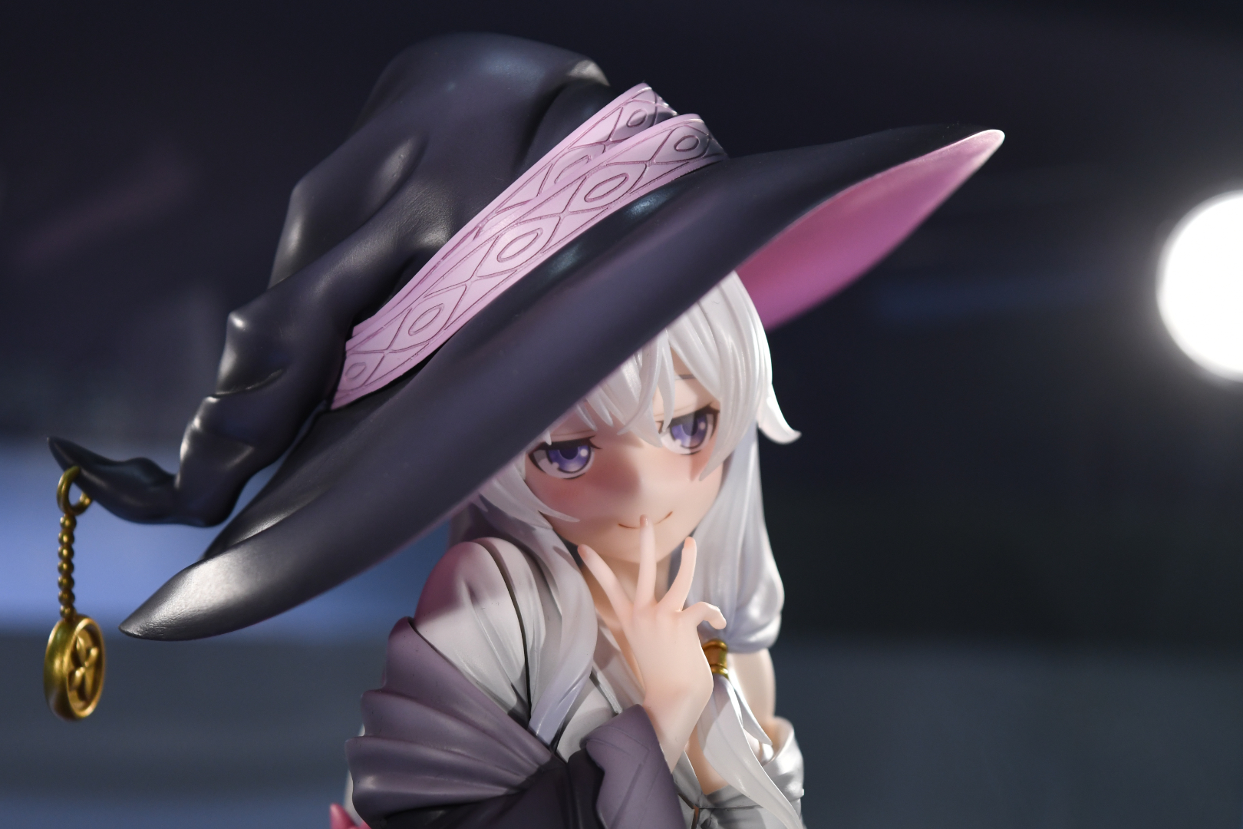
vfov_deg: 16.6
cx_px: 622
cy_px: 414
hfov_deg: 24.6
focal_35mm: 82
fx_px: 2848
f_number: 5.6
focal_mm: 55
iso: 1000
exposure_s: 1/1000
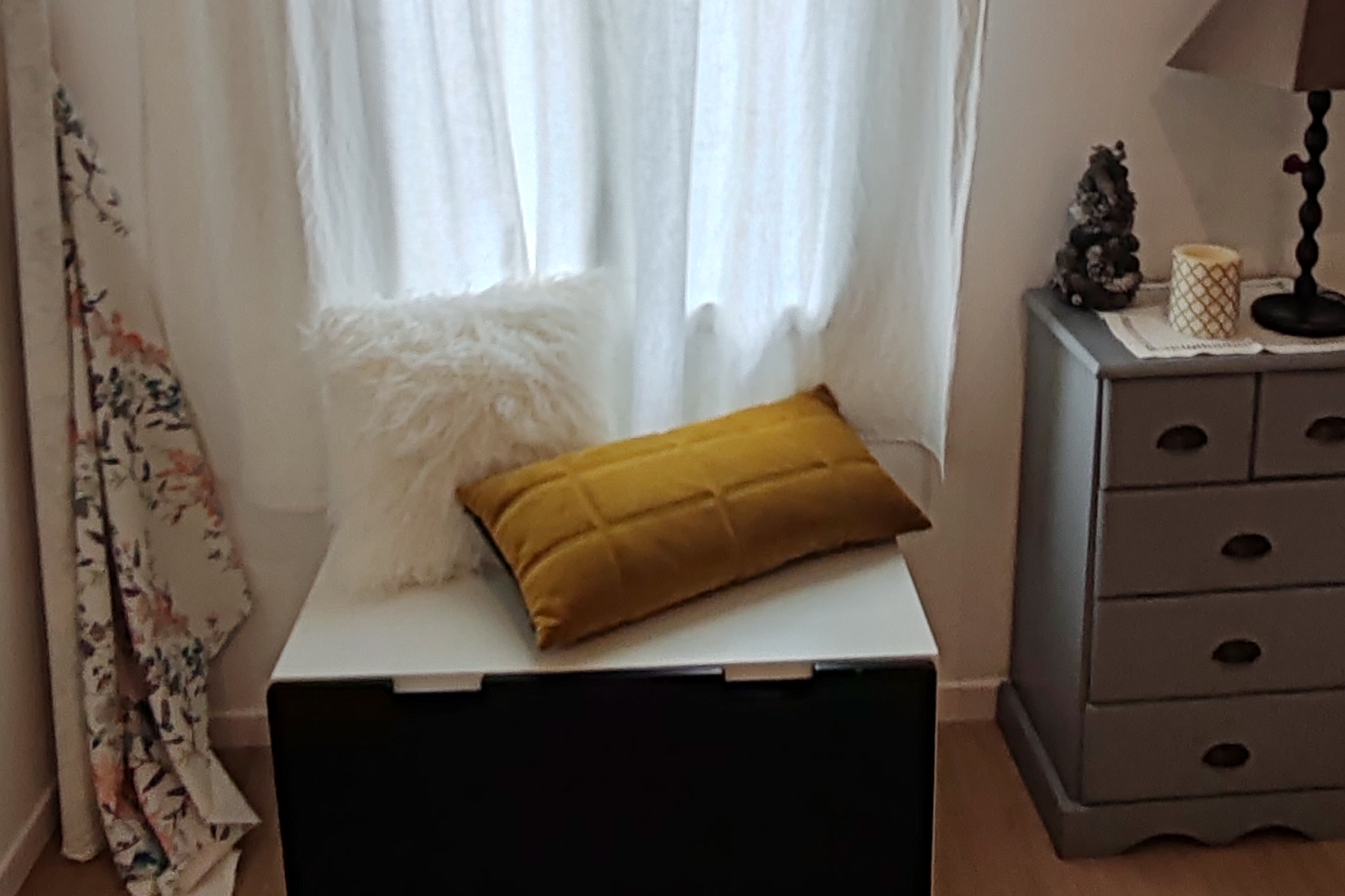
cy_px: 145
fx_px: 1308
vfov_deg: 36.2
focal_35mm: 35
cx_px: 682
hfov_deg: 54.4
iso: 50
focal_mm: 1.96
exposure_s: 1/100
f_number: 2.2
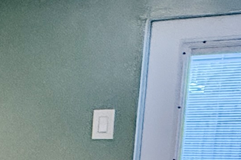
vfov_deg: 11.9
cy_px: 250
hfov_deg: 13.8
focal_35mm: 109
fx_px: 729
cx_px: -326
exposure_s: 1/60
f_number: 2.2
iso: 500
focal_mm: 2.22
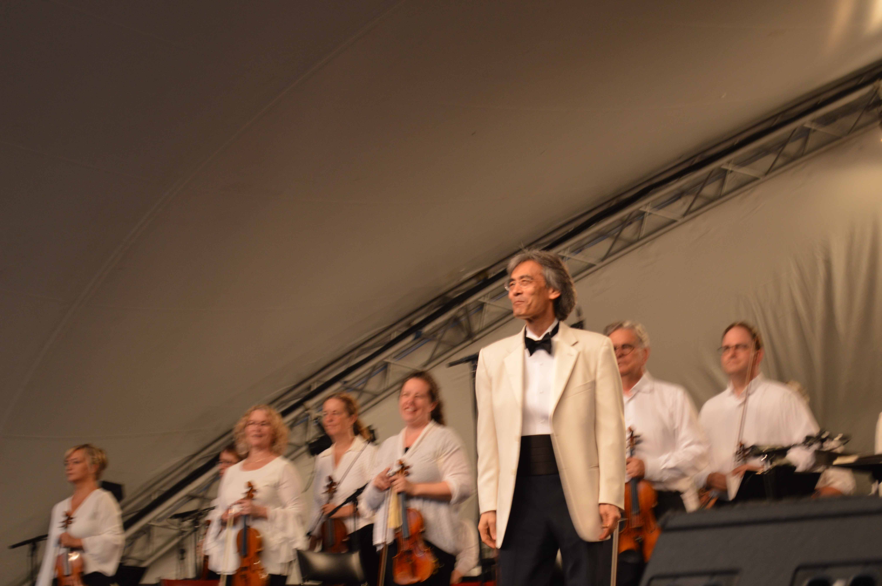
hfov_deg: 24.6
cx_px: 441
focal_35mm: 82
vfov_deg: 16.5
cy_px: 293
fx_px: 2019
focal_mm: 55
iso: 400
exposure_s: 1/20
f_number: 5.6
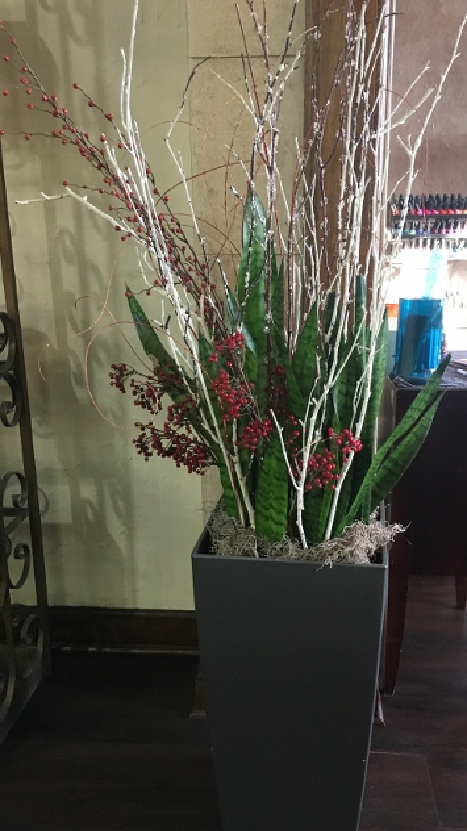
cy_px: 417
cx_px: 264
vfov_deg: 61.0
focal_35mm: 32
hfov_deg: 36.6
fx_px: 705
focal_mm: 4.15
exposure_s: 1/17
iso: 200
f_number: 2.2
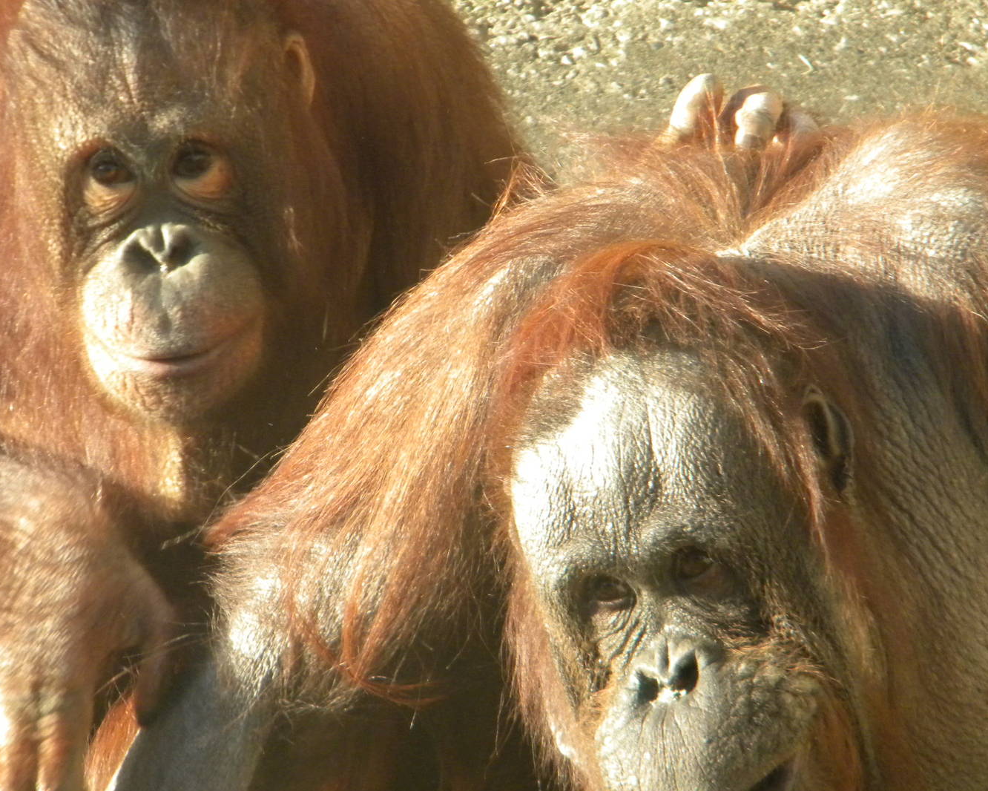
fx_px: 7750
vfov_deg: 5.8
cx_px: 409
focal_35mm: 265
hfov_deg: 7.3
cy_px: 433
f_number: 5.4
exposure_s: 1/280
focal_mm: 41
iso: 400
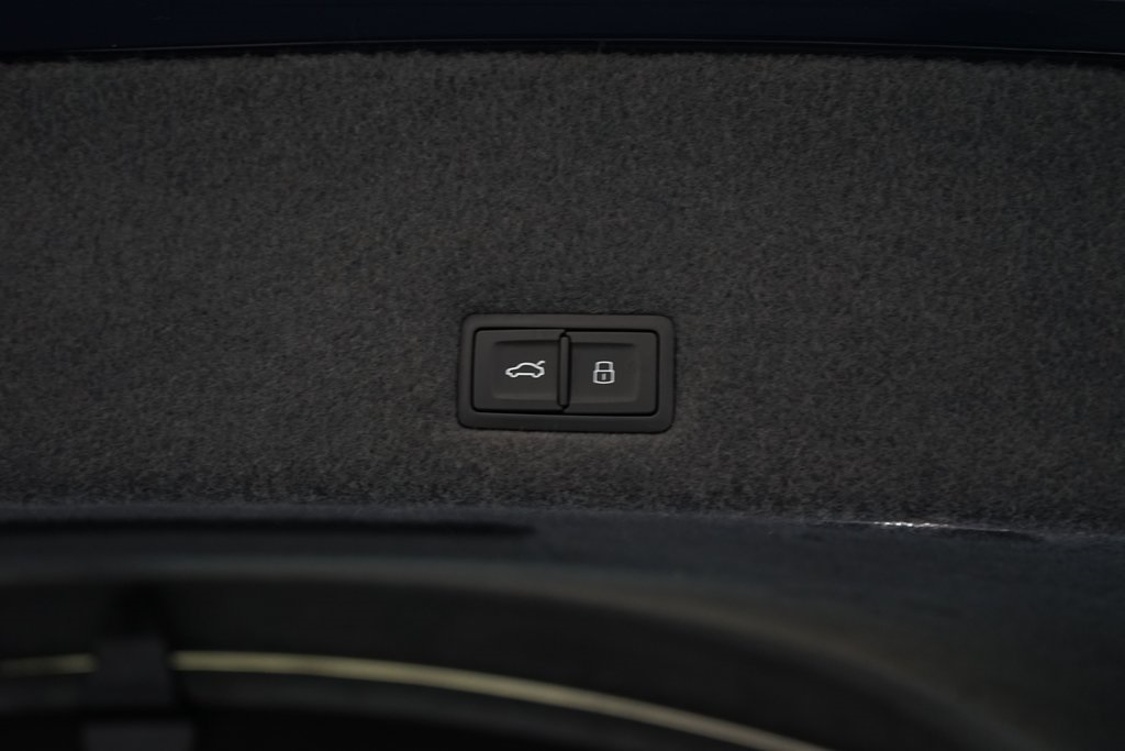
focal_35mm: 46
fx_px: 1438
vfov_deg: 29.3
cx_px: 562
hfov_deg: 42.7
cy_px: 376
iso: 1250
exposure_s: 1/30
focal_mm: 46
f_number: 5
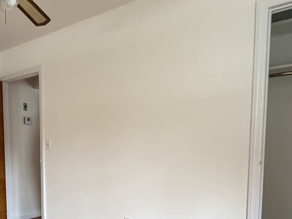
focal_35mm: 37
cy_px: 180
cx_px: 72
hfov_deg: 48.2
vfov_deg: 37.1
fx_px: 312
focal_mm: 2.22
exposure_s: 1/60
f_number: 2.2
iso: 640
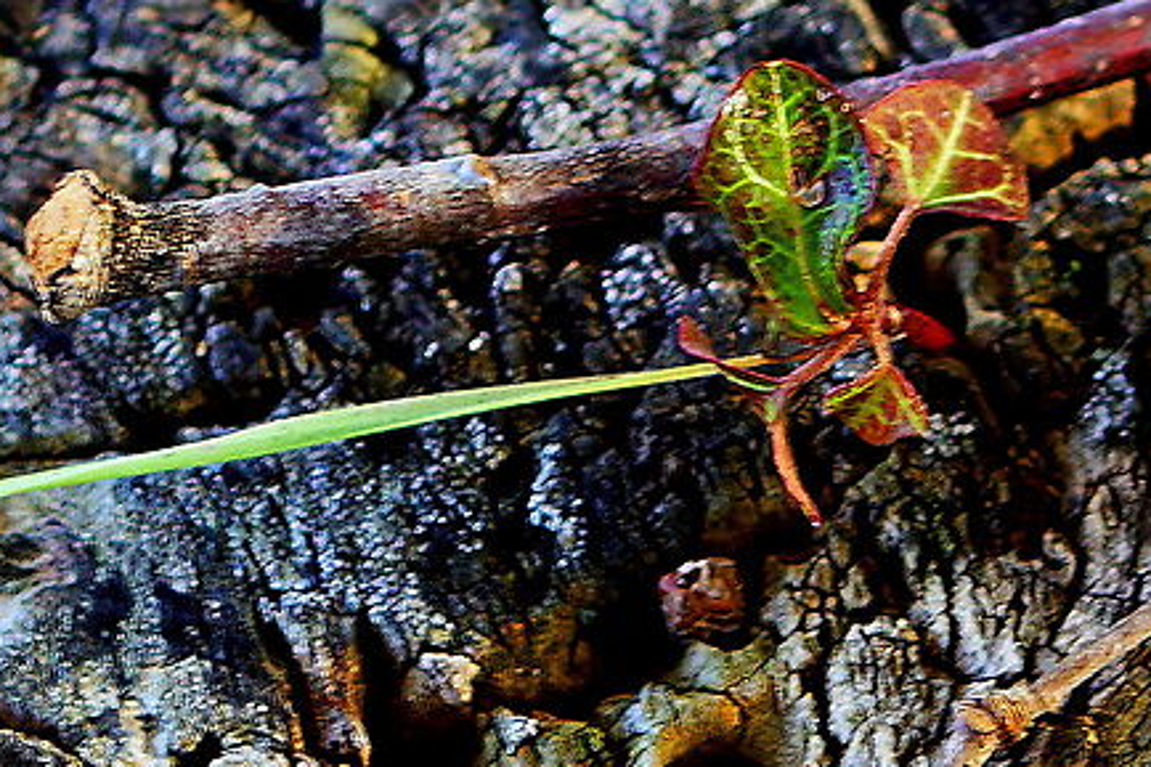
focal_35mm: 498
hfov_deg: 4.1
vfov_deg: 2.8
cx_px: 583
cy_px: 889
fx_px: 15915
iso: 100
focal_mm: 60
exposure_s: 1/30
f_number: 3.5
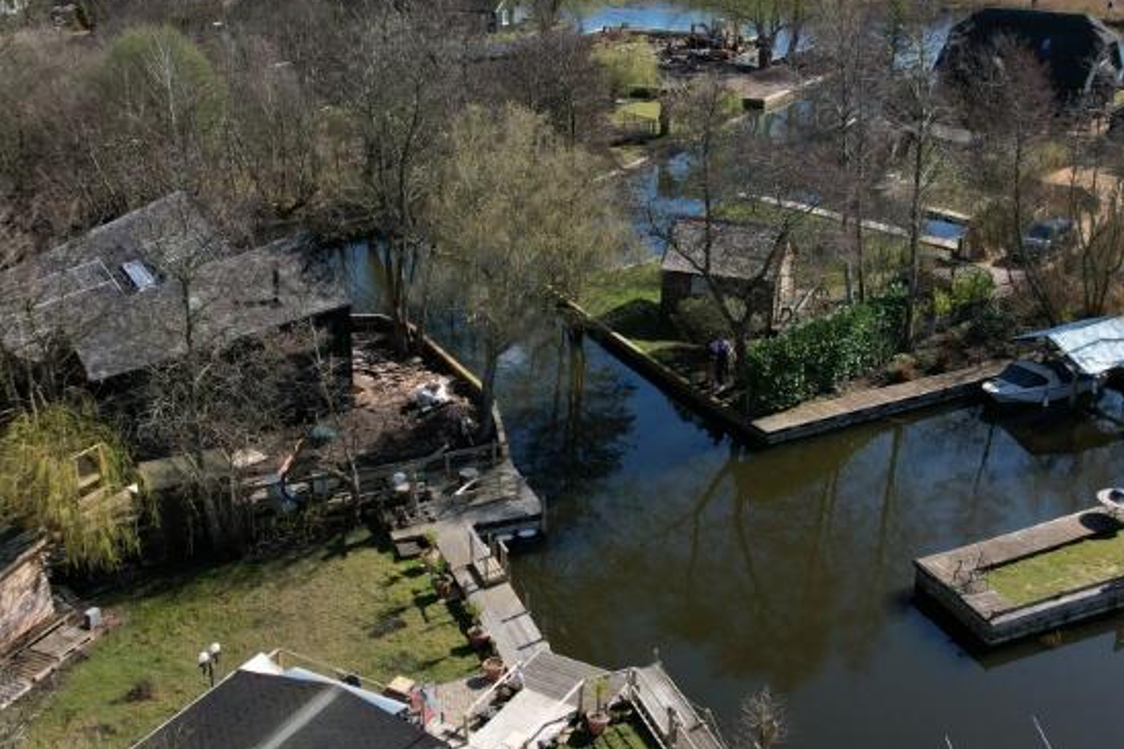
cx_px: 556
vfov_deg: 32.6
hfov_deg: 47.4
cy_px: 372
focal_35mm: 41
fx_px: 1280
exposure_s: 1/90
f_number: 2.8
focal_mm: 8.38
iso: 100
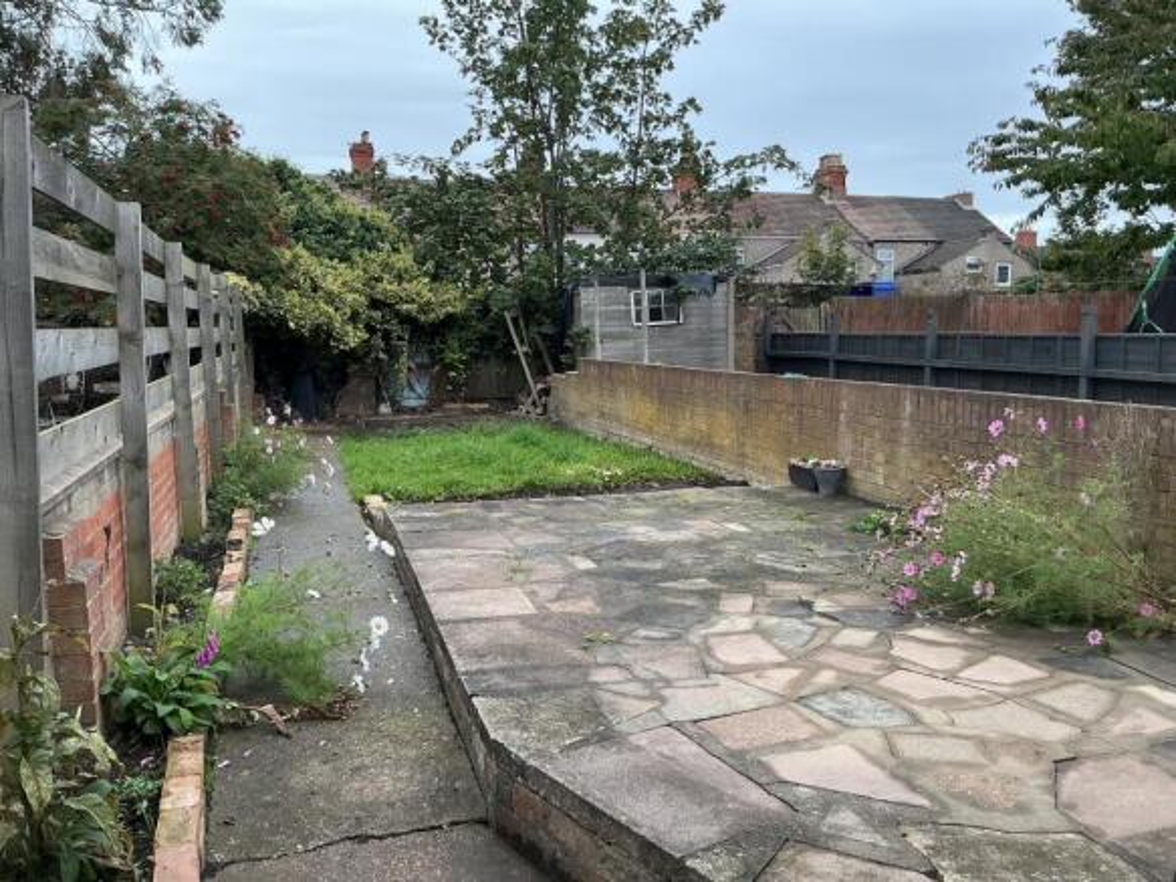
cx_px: 588
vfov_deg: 48.2
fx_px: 985
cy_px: 441
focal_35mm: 29
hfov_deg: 61.7
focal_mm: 3
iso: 25
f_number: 1.8
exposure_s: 1/314
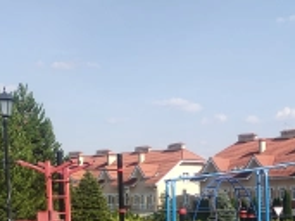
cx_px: 346
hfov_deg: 27.7
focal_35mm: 62
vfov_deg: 21.4
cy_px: 287
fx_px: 528
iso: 50
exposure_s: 1/462
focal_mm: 4.74
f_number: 1.79
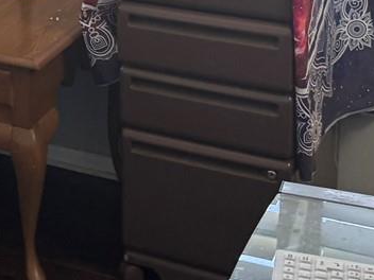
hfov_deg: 16.3
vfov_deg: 13.0
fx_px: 1178
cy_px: -119
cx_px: -208
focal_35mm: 109
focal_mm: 6.76
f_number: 1.78
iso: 160
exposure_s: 1/60
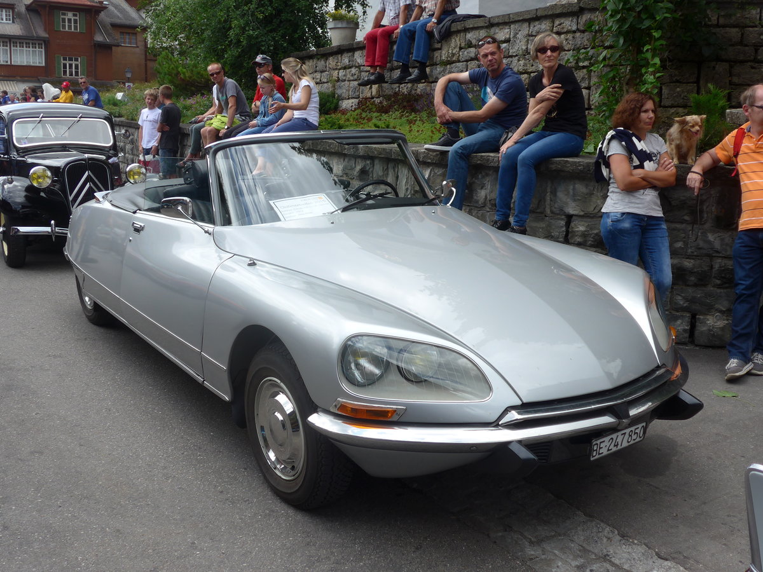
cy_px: 286
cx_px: 382
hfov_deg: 47.9
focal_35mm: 39
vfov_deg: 36.8
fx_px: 860
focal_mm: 8
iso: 80
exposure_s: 1/800
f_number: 2.8
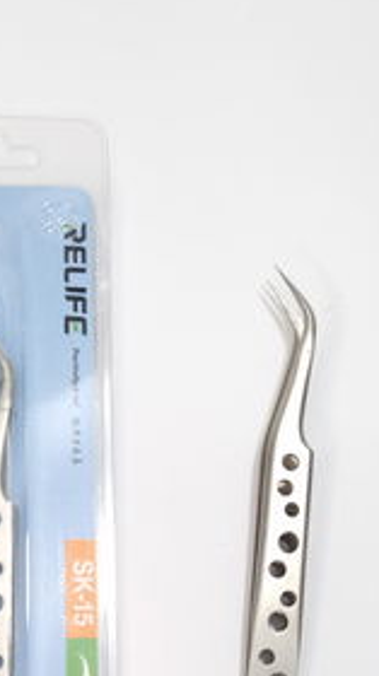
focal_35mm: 54
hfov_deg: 22.1
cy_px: 588
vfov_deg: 36.5
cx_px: 118
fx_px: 967
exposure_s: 1/30
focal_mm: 5.4
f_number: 1.8
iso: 50
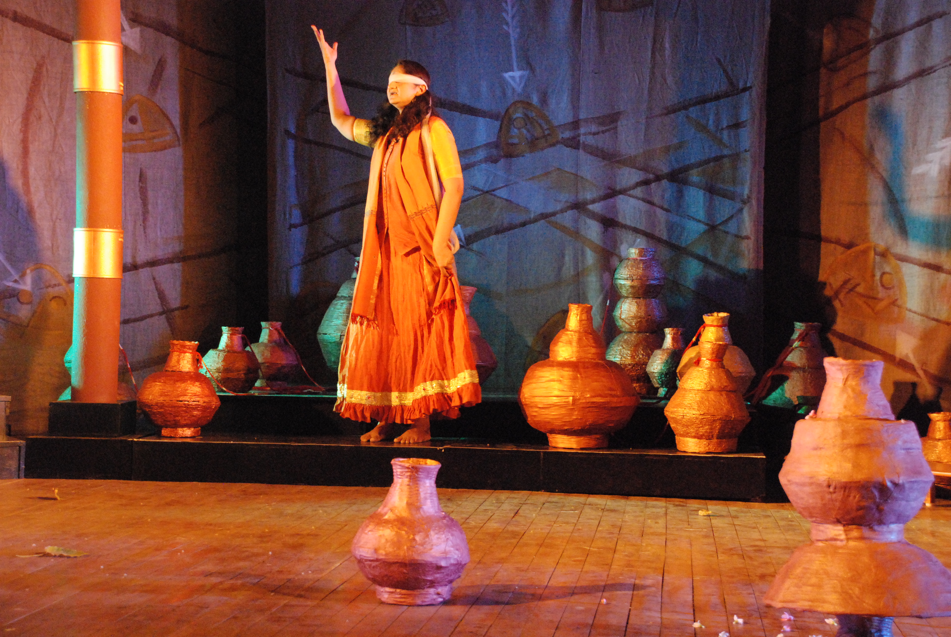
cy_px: 318
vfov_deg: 20.7
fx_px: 1746
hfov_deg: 30.5
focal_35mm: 66
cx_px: 476
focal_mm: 44
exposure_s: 1/50
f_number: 4.5
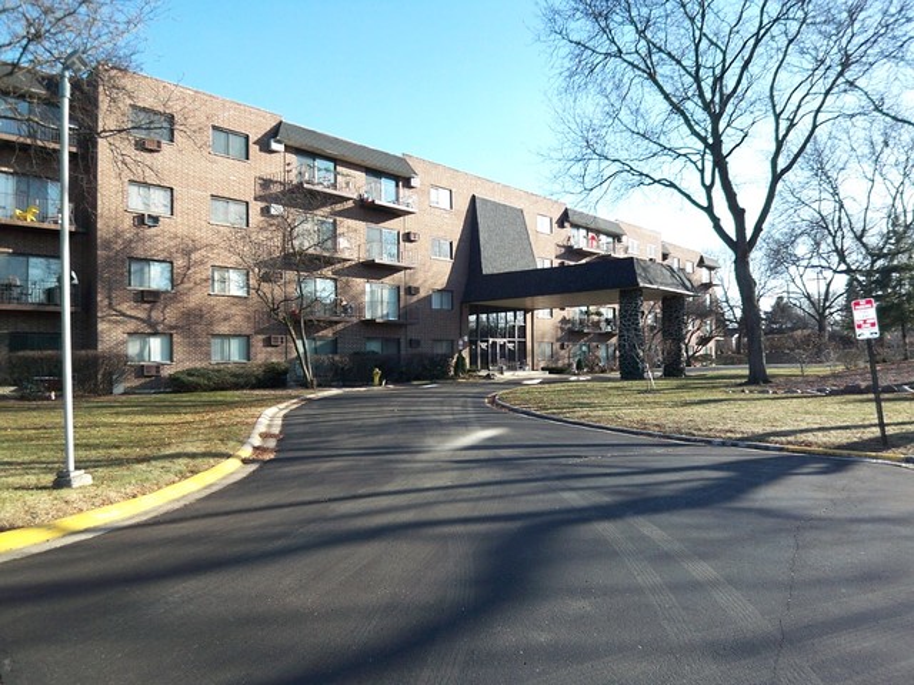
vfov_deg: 58.9
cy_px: 342
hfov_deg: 73.9
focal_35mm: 23
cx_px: 457
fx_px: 607
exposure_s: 1/250
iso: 50
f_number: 2.8
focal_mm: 3.8
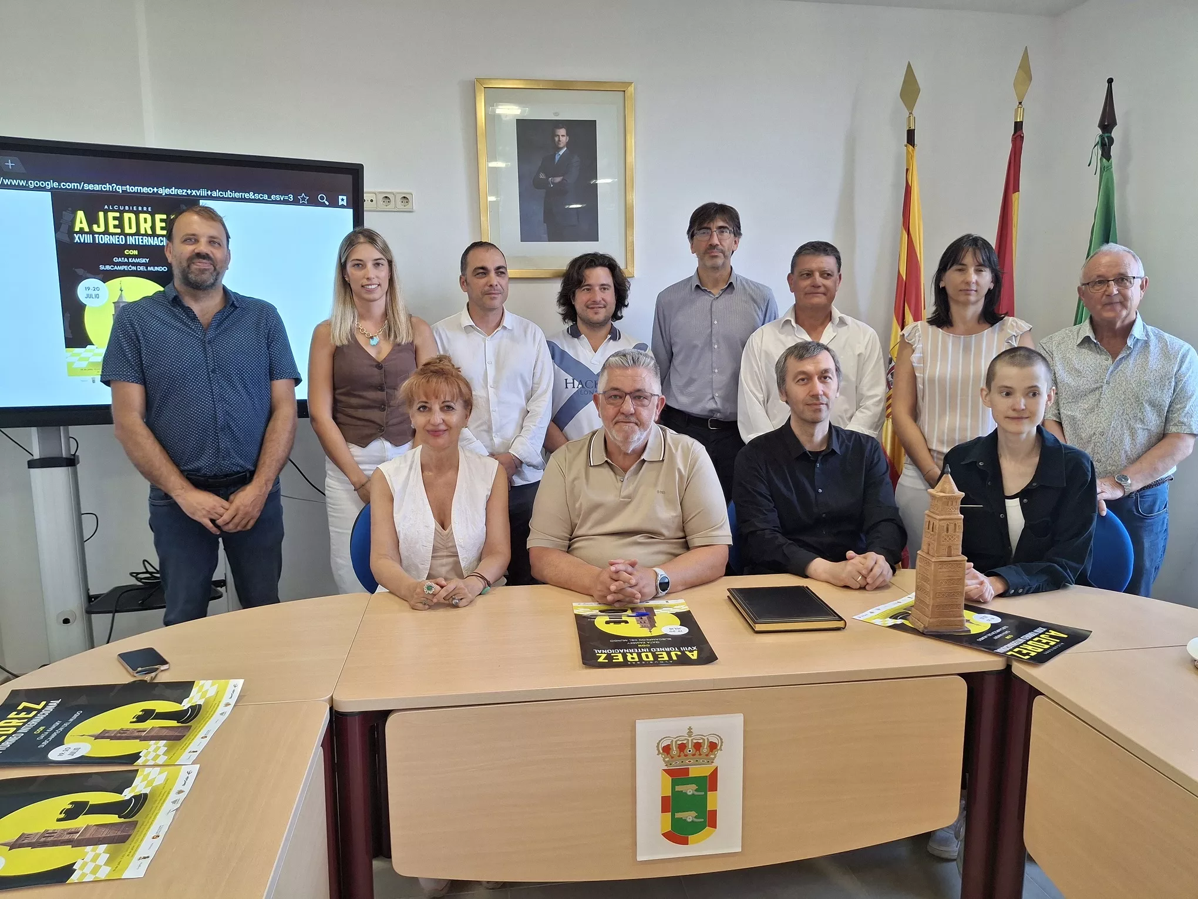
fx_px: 865
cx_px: 599
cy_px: 450
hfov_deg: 69.4
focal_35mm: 25
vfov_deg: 54.9
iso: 100
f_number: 1.8
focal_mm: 4.69
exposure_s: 1/100
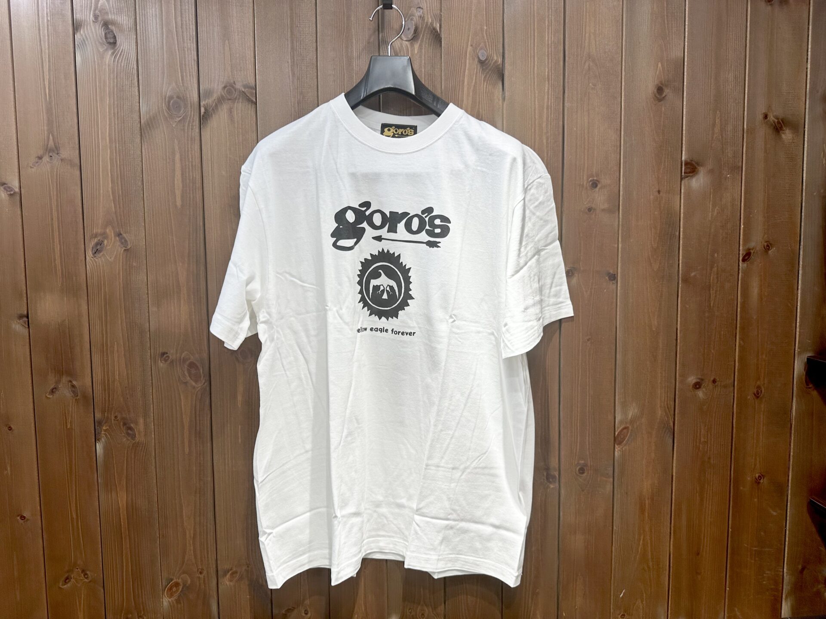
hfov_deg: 71.6
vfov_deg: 56.8
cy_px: 310
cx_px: 413
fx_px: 573
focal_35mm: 24
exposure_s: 1/100
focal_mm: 6.86
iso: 64
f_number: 1.78
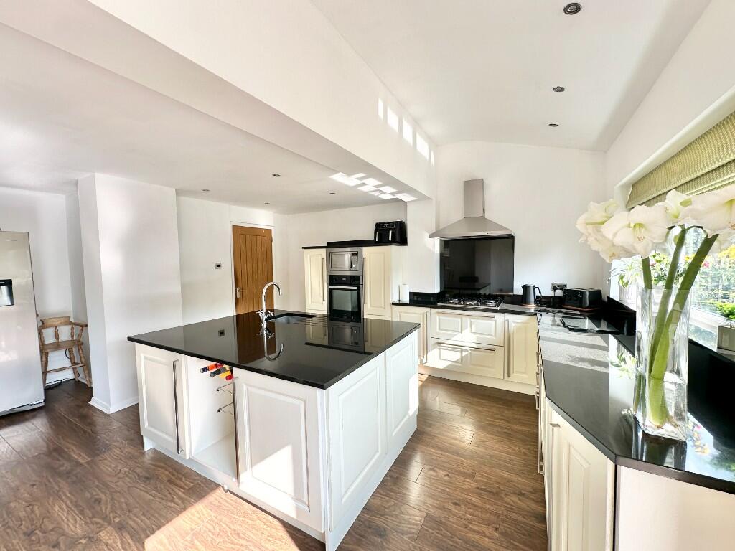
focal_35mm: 14
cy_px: 276
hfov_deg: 102.1
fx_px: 297
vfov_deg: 85.7
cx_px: 368
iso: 40
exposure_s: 1/104
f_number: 2.2
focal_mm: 2.22
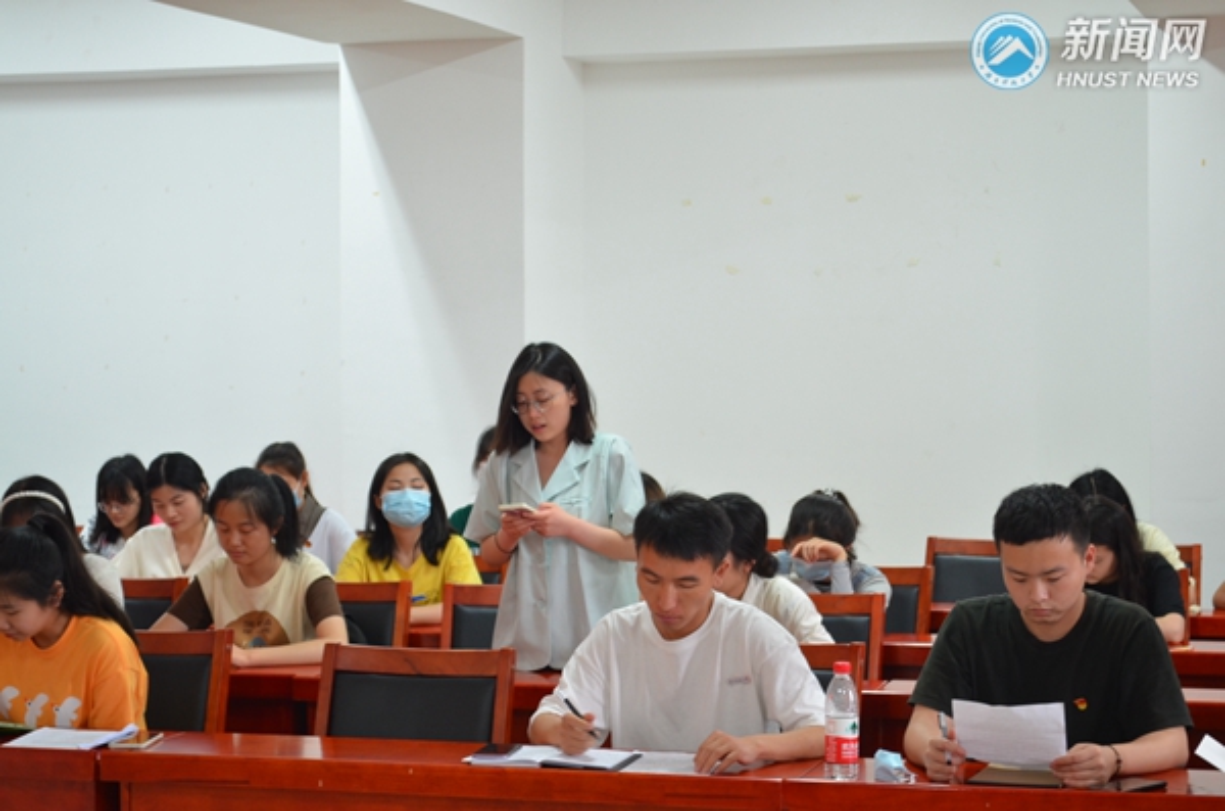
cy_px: 406
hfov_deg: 24.7
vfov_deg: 16.5
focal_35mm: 82
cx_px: 612
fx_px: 2801
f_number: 5.6
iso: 720
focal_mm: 55
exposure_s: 1/15
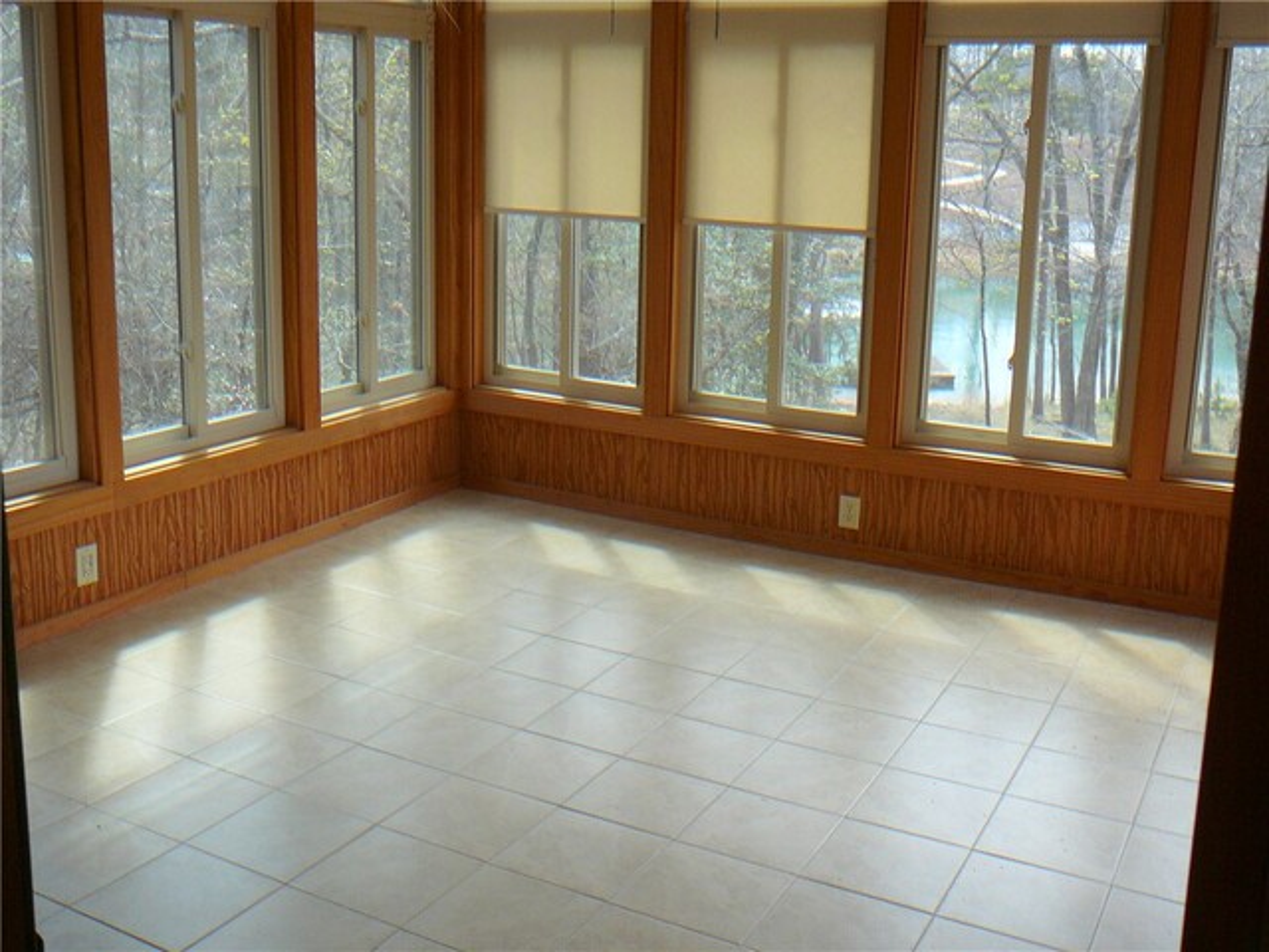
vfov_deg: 40.7
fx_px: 1283
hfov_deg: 52.6
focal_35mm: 35
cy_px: 476
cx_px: 634
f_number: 2.8
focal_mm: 5.2
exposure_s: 1/80
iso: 80
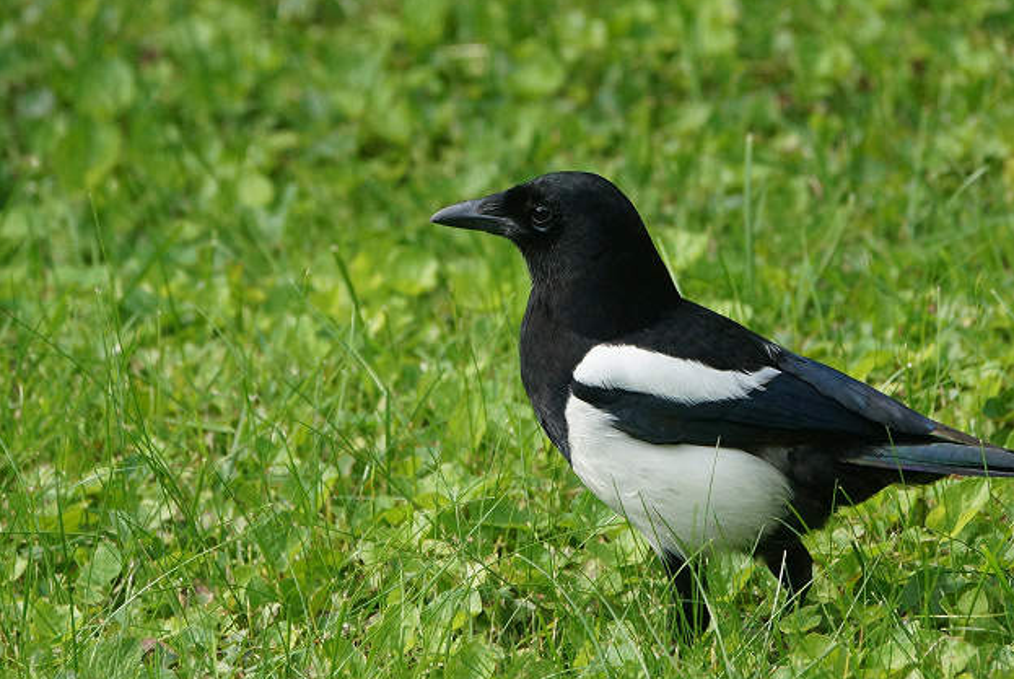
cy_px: 350
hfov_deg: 2.7
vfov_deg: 1.8
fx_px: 21742
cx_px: 638
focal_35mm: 771
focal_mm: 400
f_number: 6.3
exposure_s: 1/1600
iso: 800
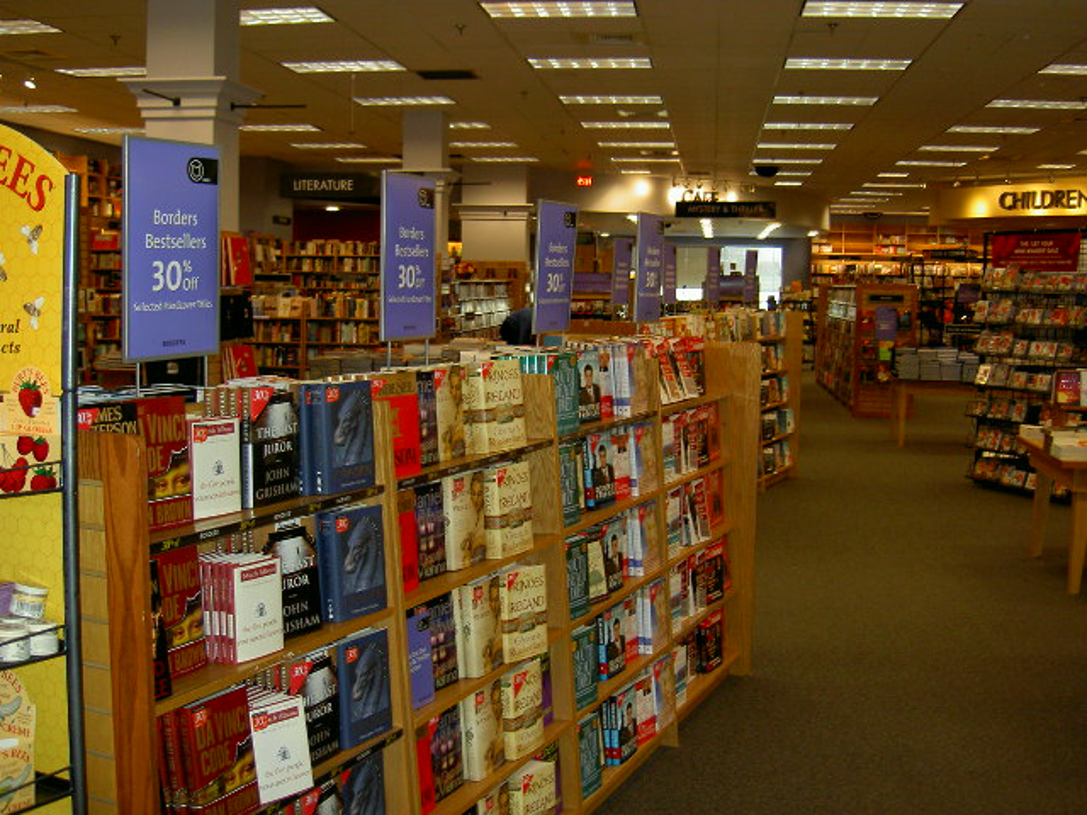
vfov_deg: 36.8
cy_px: 408
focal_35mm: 39
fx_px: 1225
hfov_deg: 47.9
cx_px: 544
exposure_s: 1/59.5
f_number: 2.8
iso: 100
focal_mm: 8
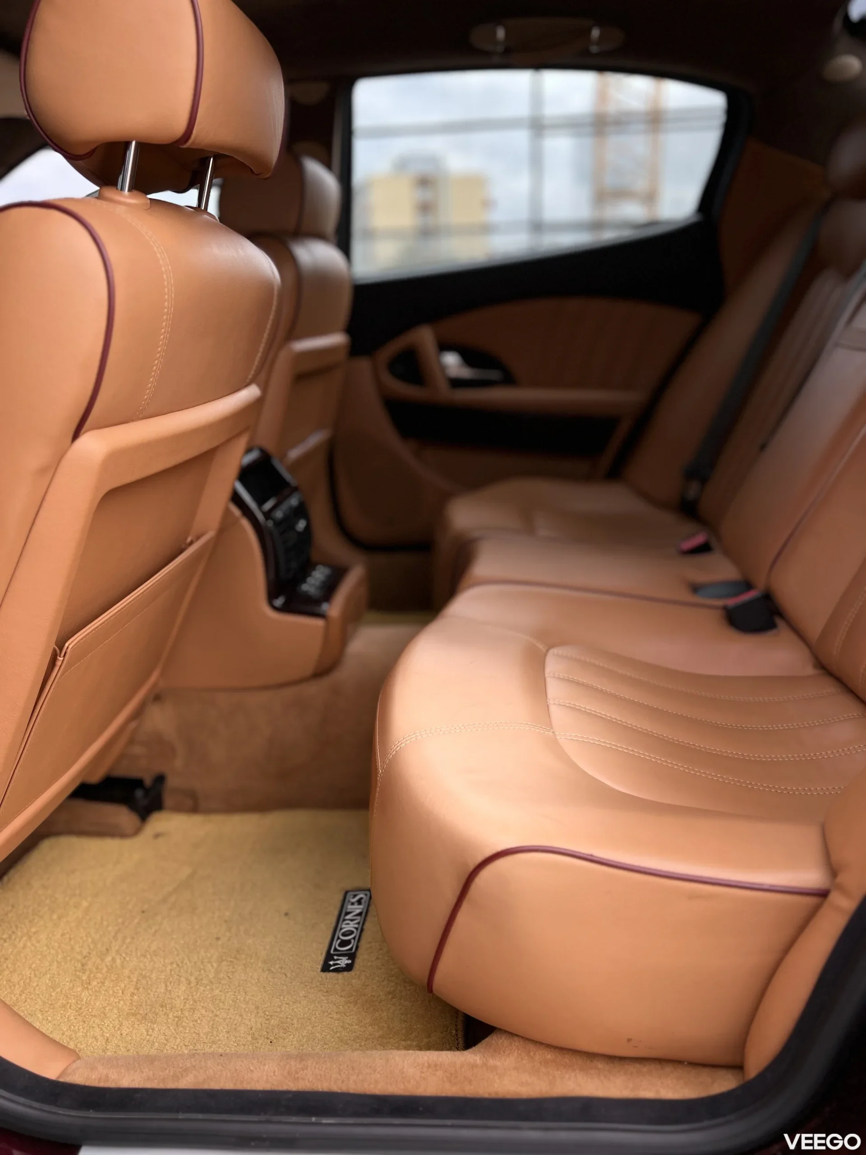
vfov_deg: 67.3
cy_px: 578
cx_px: 433
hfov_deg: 53.1
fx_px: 867
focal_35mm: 26
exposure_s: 1/887
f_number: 1.5
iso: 50
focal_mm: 5.7
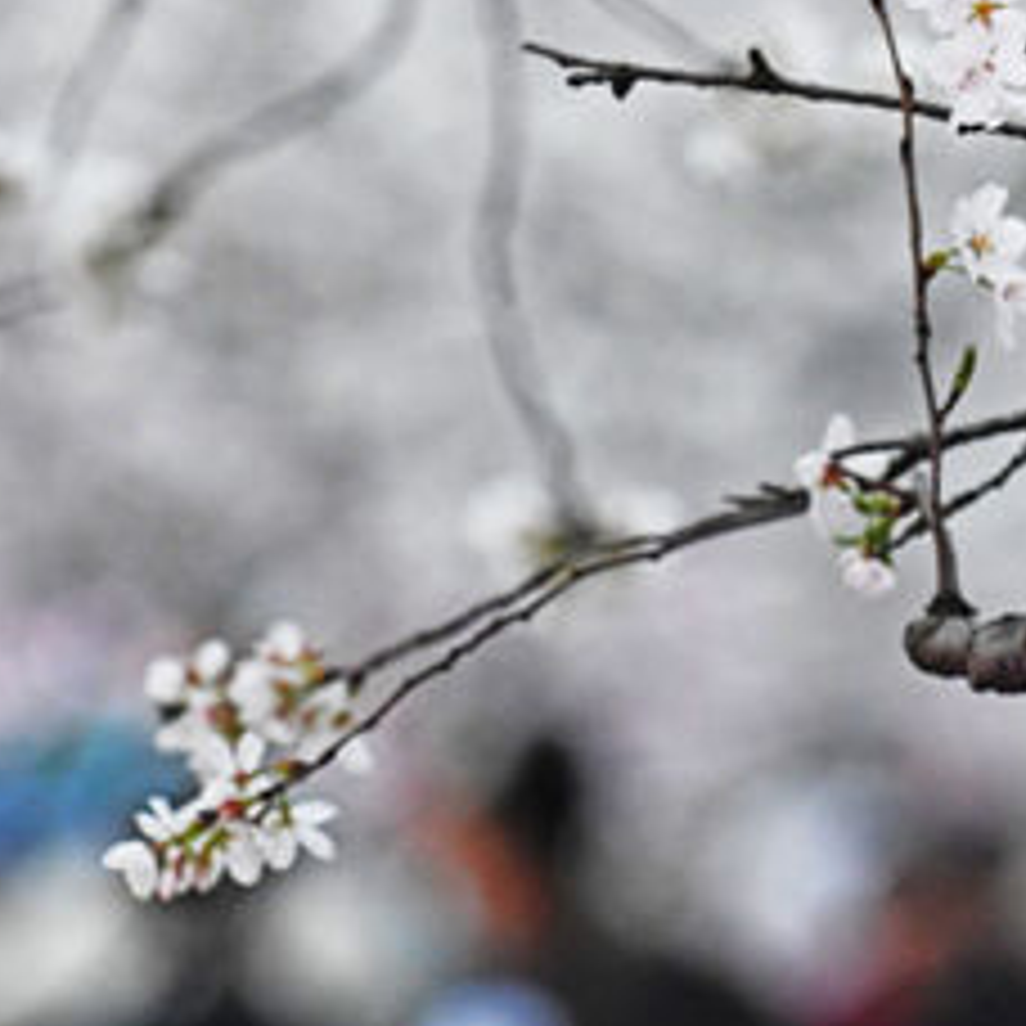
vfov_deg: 3.9
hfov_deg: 3.9
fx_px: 14889
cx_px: 1012
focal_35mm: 444
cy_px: 531
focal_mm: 140
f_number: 4.5
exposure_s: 1/320
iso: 1600
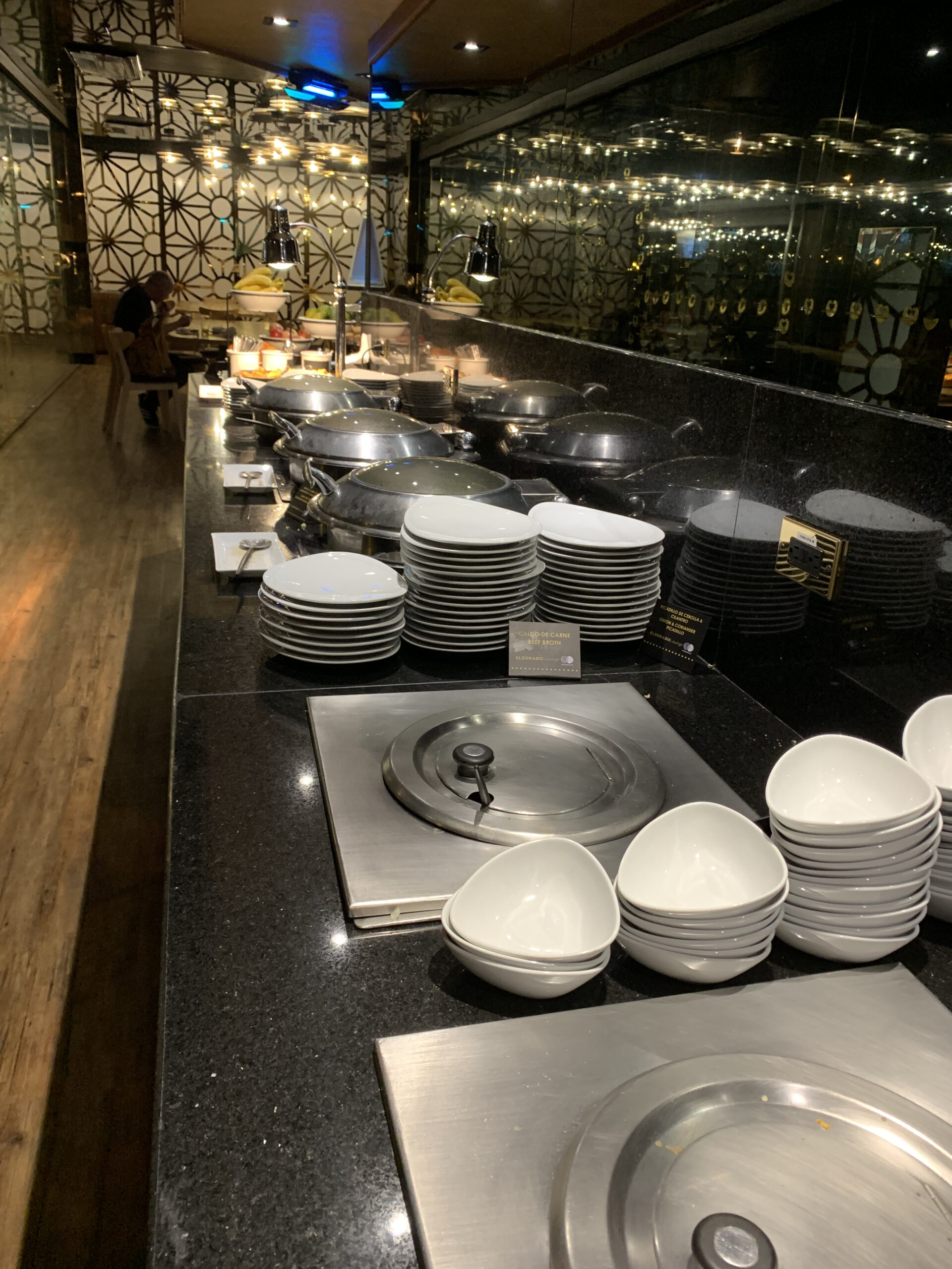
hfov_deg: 53.1
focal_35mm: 26
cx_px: 476
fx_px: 953
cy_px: 634
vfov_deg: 67.3
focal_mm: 4.25
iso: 200
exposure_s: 1/60
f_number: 1.8
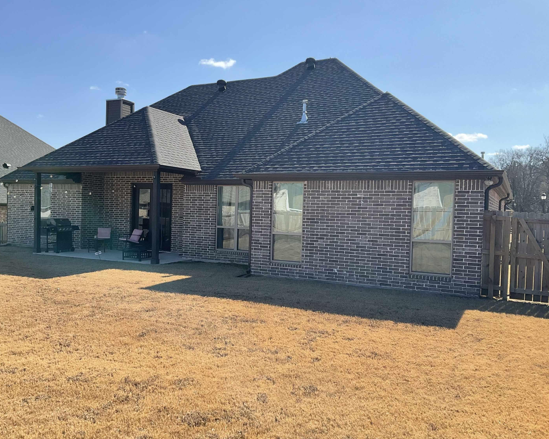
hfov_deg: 57.1
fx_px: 504
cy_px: 221
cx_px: 252
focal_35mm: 31
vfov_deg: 47.1
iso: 25
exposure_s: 1/1675
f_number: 1.8
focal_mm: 3
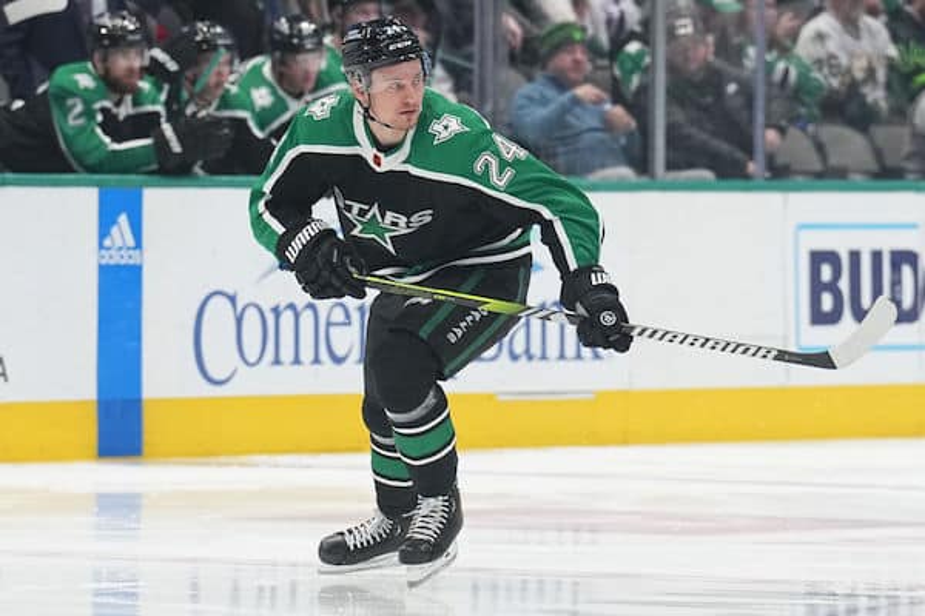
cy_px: 308
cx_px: 462
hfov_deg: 6.9
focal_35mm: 300
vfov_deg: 4.6
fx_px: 7708
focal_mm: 200
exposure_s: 1/1000
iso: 2000
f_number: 4
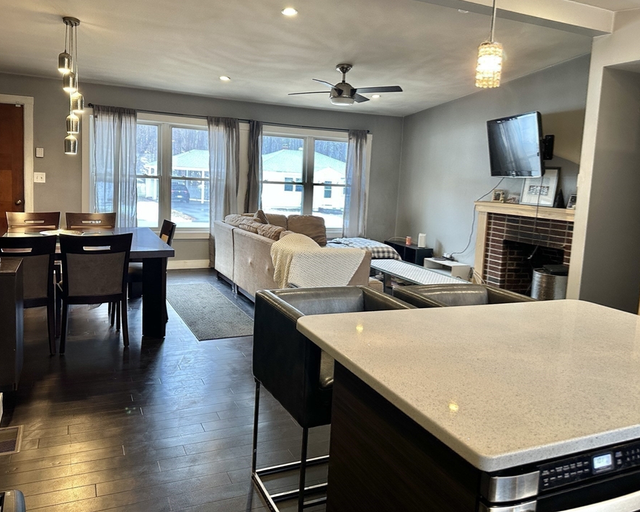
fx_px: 512
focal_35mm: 27
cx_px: 309
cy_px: 236
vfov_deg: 53.2
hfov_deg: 64.0
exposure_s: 1/60
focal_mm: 6.86
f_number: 1.78
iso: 160
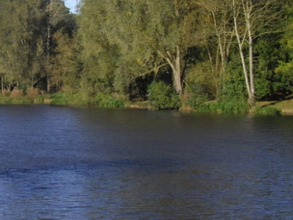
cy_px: 73
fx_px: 1016
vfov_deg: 12.3
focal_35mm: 120
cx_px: -37
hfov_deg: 15.9
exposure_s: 1/125
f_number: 8
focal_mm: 7.9
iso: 64
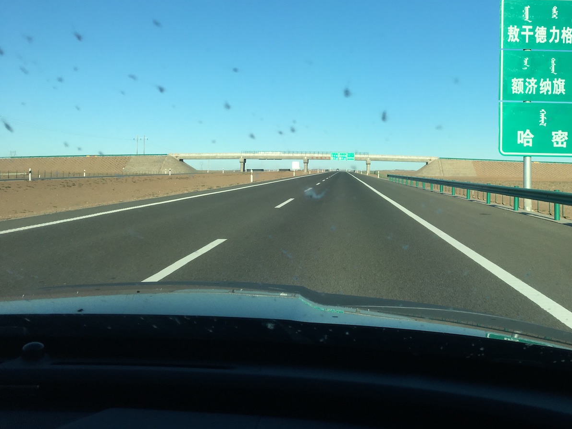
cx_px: 384
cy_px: 152
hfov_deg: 47.1
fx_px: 644
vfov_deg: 36.5
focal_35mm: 39
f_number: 2.2
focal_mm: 4.15
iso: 25
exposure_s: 1/962
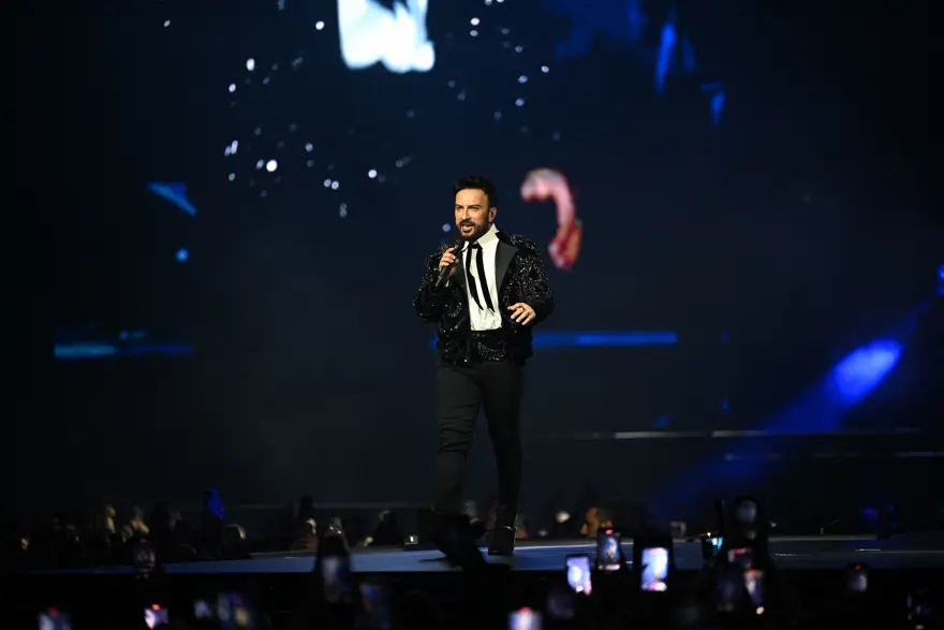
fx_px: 5245
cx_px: 472
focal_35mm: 200
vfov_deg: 6.9
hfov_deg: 10.3
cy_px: 315
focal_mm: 200
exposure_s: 1/500
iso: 2000
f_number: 2.8
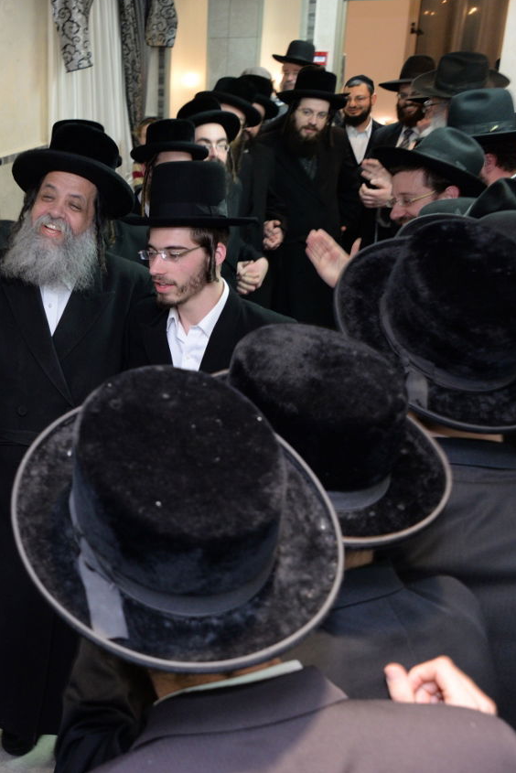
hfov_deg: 23.8
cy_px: 384
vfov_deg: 37.5
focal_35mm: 53
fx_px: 1138
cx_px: -60
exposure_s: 1/60
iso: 1600
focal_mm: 35
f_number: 6.3
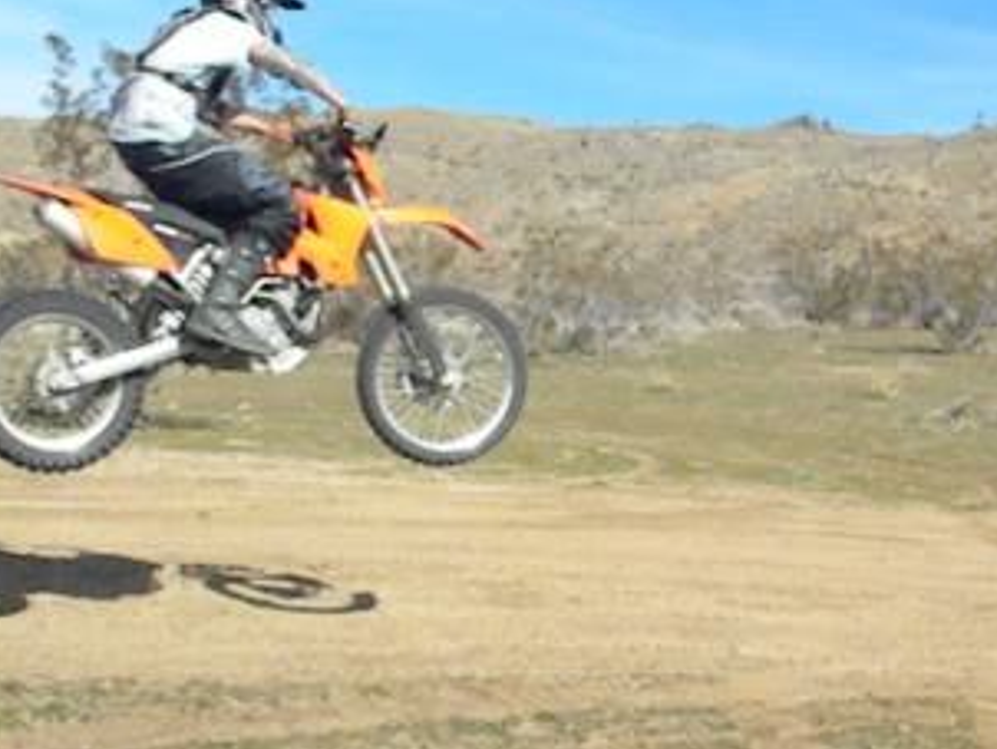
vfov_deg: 15.1
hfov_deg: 20.0
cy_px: 393
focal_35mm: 98
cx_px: 607
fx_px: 2825
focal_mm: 6.6
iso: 640
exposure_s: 1/1000
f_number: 10
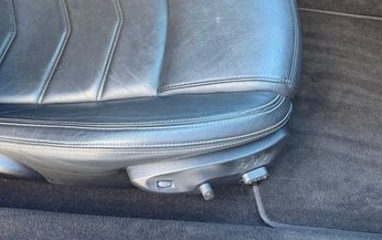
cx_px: 96
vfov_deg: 26.0
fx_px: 490
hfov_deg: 41.4
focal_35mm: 47
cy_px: -2
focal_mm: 6.76
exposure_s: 1/60
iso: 320
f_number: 1.78
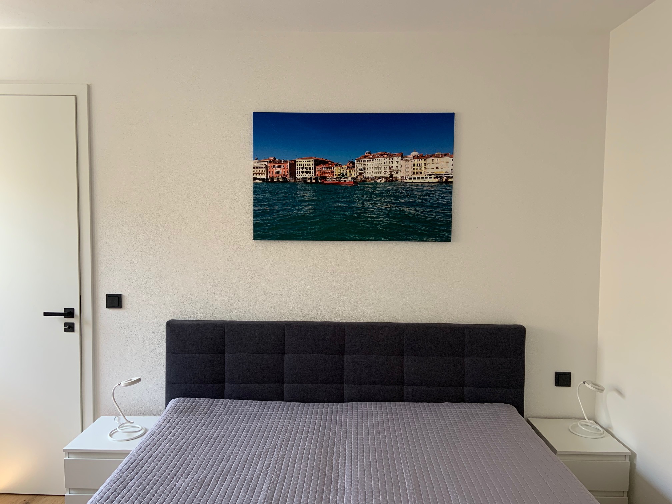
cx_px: 336
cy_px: 252
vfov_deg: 53.1
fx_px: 505
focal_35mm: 26
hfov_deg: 67.3
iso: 100
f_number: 1.8
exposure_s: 1/121
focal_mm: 4.25
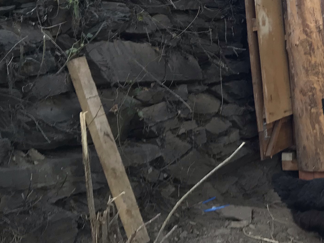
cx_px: 397
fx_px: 758
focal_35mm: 81
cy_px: 12
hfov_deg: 22.1
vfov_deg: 17.8
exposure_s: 1/50
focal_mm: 3.99
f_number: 1.8
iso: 32
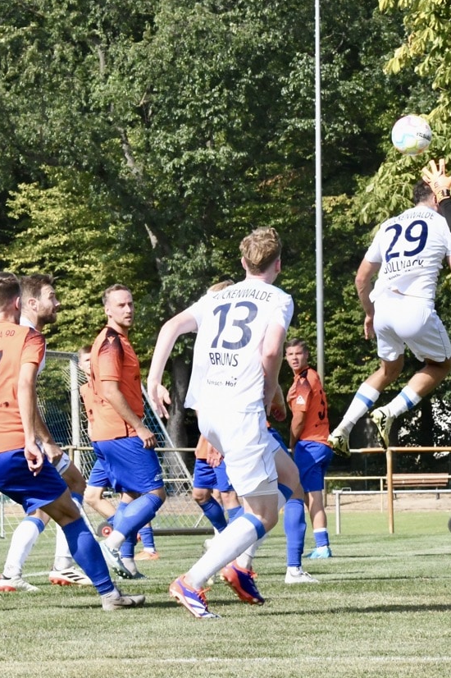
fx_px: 4081
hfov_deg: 6.3
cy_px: 332
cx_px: 298
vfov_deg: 9.5
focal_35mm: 217
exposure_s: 1/1600
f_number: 18
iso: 5000
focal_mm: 140
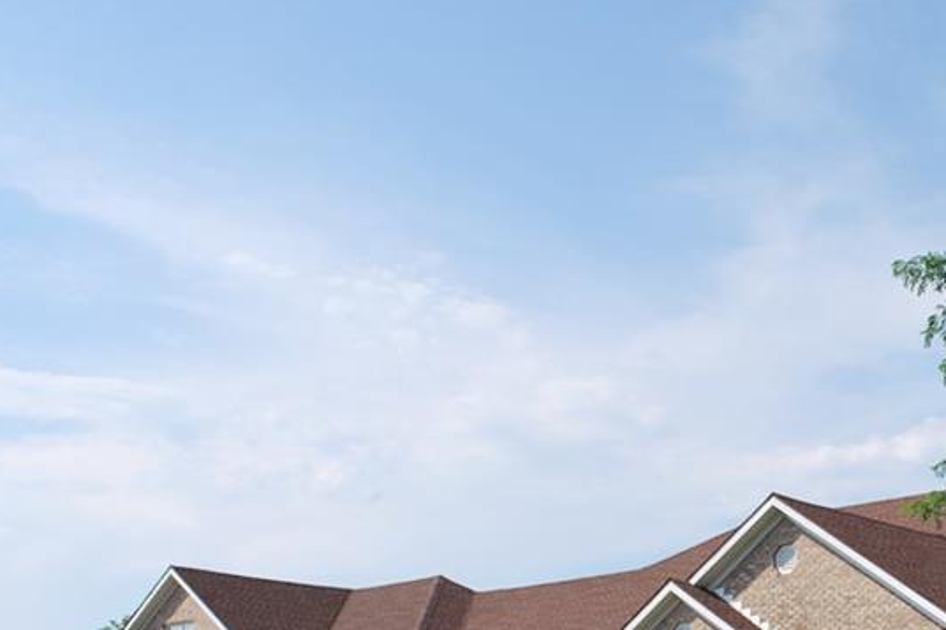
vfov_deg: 21.3
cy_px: 514
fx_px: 1655
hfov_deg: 30.6
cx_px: 835
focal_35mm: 63
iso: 100
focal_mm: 22
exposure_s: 1/250
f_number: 8
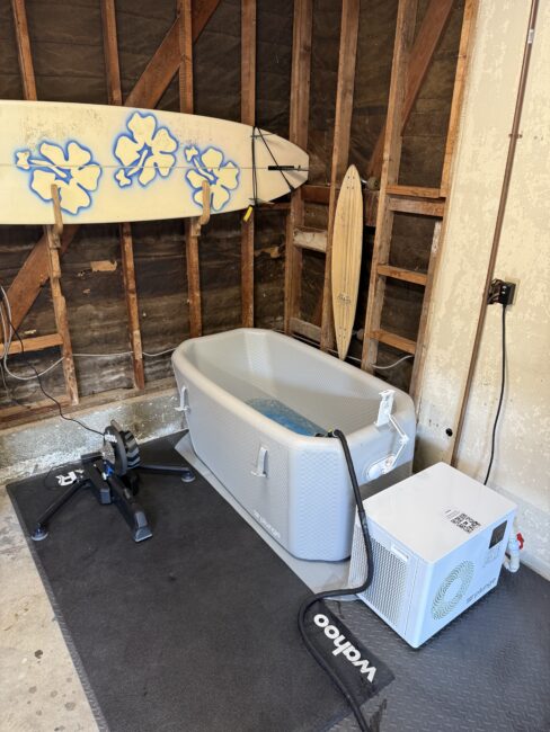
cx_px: 275
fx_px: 508
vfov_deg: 71.6
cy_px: 366
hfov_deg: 56.8
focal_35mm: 24
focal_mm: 6.76
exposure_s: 1/60
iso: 200
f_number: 1.78
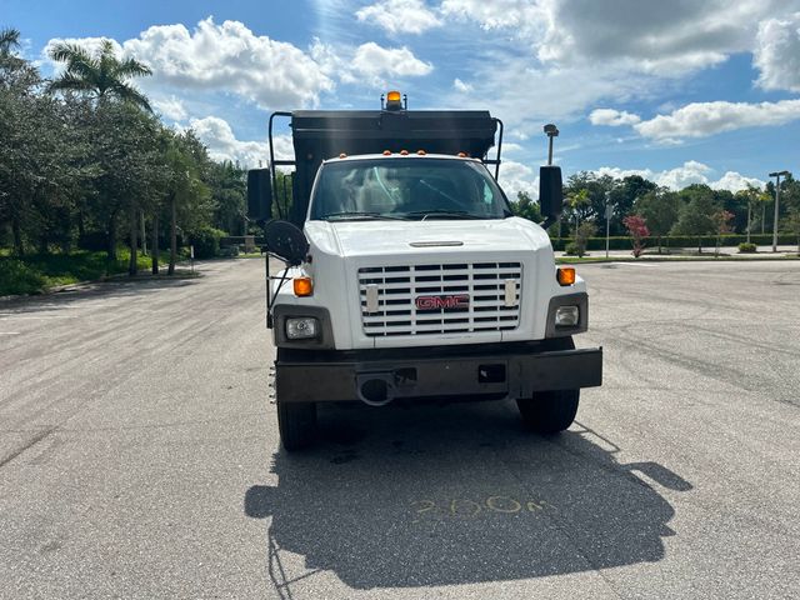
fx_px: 555
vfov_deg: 56.8
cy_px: 300
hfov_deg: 71.6
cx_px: 400
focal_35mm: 24
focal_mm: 6.86
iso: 80
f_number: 1.78
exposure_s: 1/8929
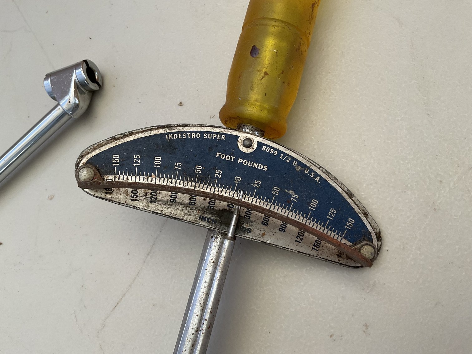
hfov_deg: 61.7
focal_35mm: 29
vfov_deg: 48.2
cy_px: 177
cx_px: 236
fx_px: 395
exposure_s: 1/60
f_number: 1.8
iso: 64
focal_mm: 3
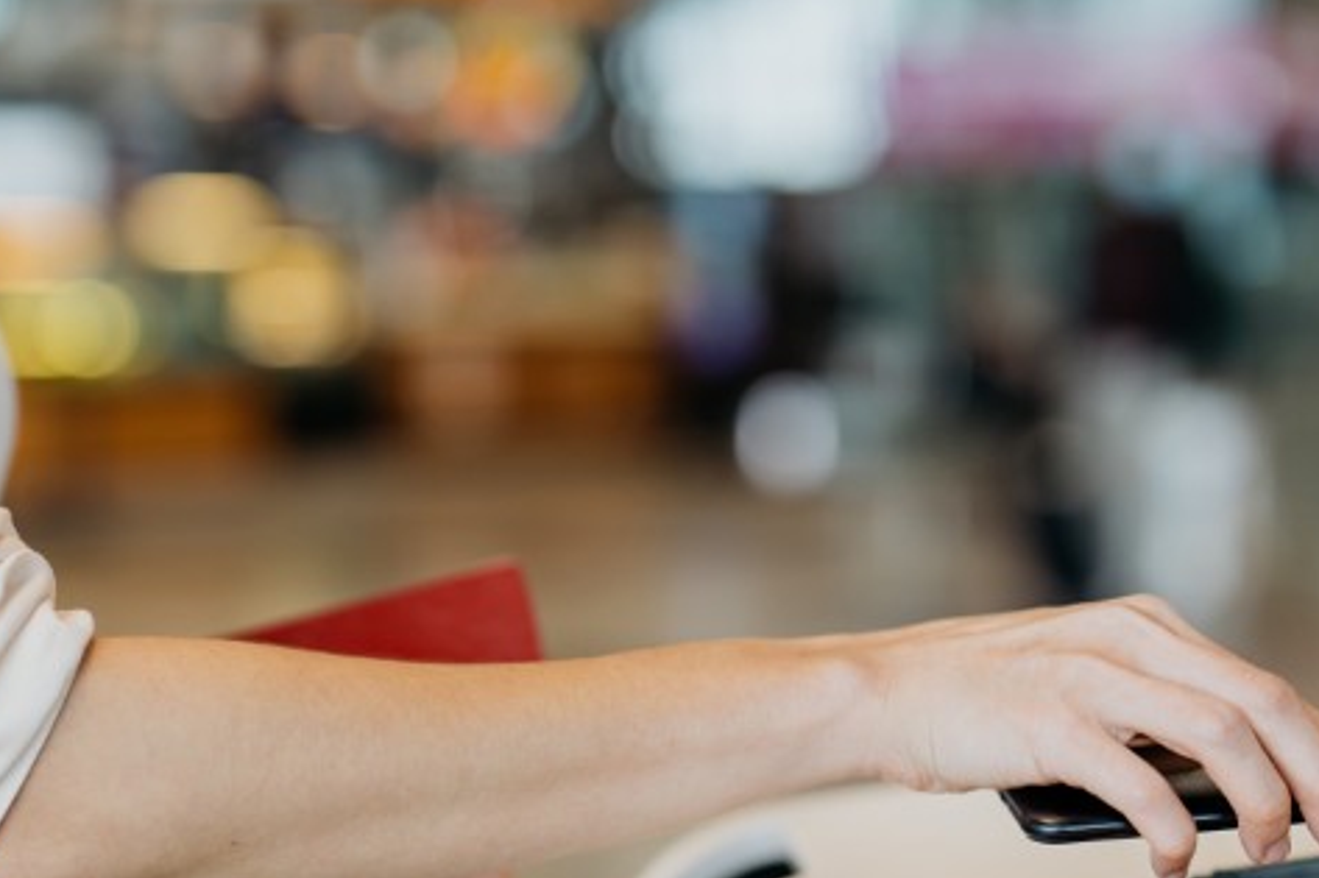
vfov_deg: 12.3
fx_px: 4065
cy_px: 518
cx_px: 491
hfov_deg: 18.4
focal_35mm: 111
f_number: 1.8
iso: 200
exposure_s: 1/125
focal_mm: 50
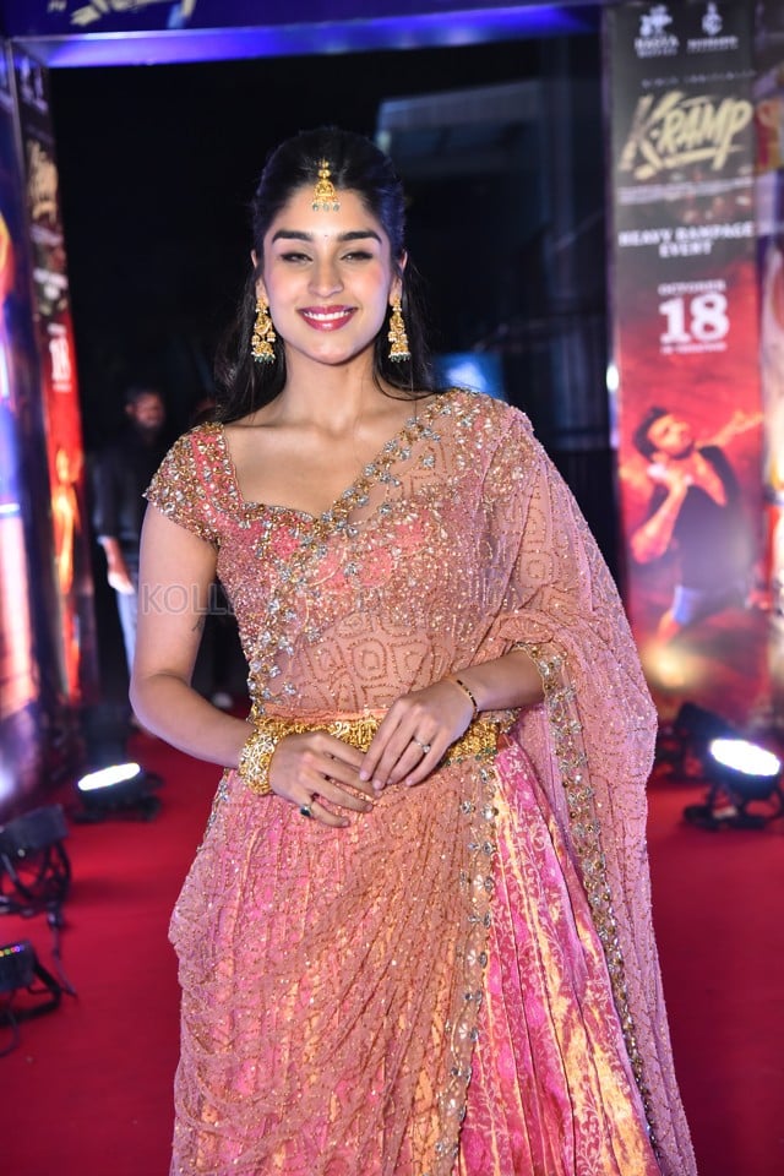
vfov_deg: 31.0
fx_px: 2123
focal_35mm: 65
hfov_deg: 20.9
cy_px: 588
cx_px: 392
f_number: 4
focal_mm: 65
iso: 2000
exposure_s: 1/125
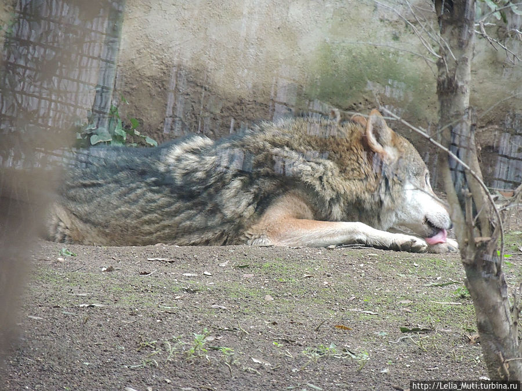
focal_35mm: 600
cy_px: 196
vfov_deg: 2.5
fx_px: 9048
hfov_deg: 3.3
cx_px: 261
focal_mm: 107
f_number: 4.9
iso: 800
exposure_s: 1/40
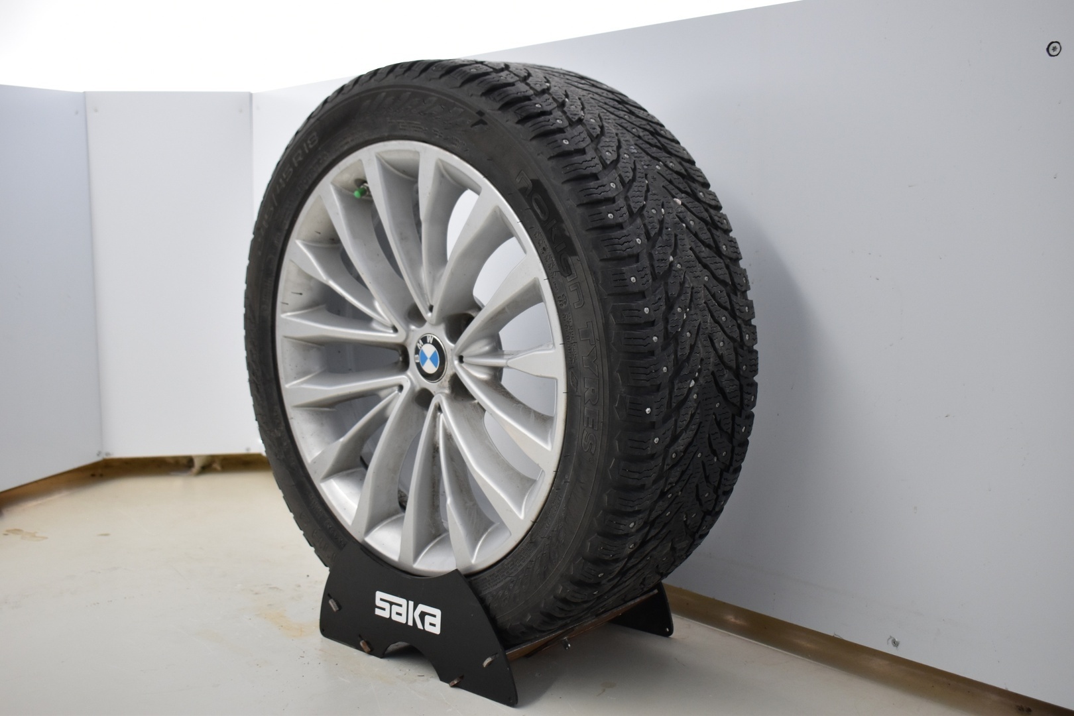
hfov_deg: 47.9
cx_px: 537
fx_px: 1208
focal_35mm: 40
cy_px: 358
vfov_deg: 33.0
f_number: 4
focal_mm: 27
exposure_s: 1/60
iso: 900
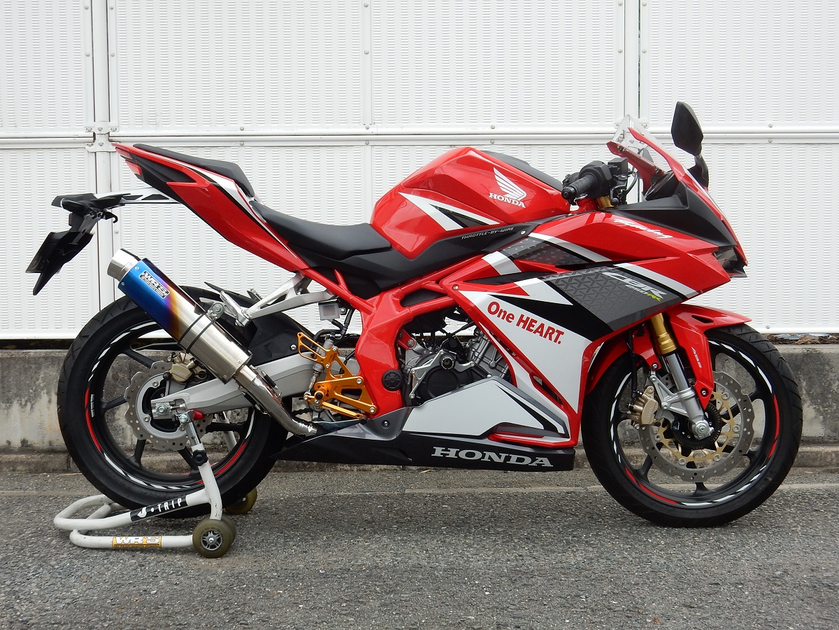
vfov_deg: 33.6
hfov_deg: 43.9
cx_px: 420
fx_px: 1042
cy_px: 315
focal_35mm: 43
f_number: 4.2
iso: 125
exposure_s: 1/250
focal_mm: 7.6
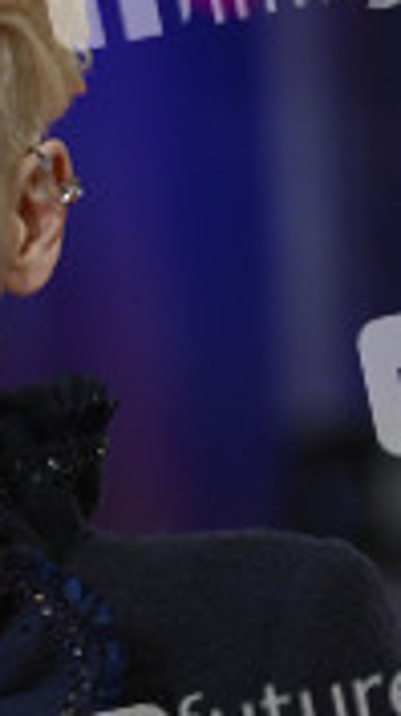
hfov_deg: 2.2
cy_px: 562
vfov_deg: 4.0
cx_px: -126
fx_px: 10347
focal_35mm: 545
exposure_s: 1/250
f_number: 5.6
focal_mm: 230
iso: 5000
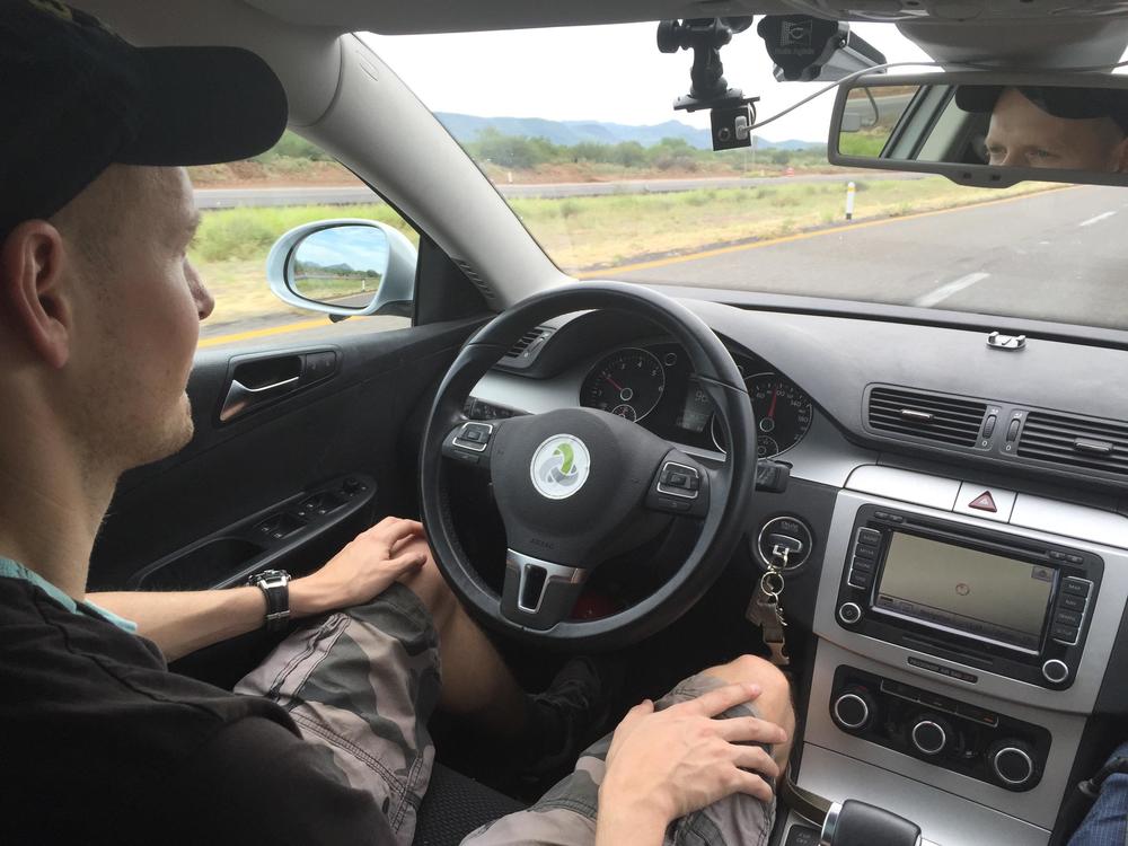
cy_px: 423
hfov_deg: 61.7
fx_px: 945
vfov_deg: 48.2
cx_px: 564
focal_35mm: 29
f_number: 2.2
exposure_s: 1/384
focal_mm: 4.15
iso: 32
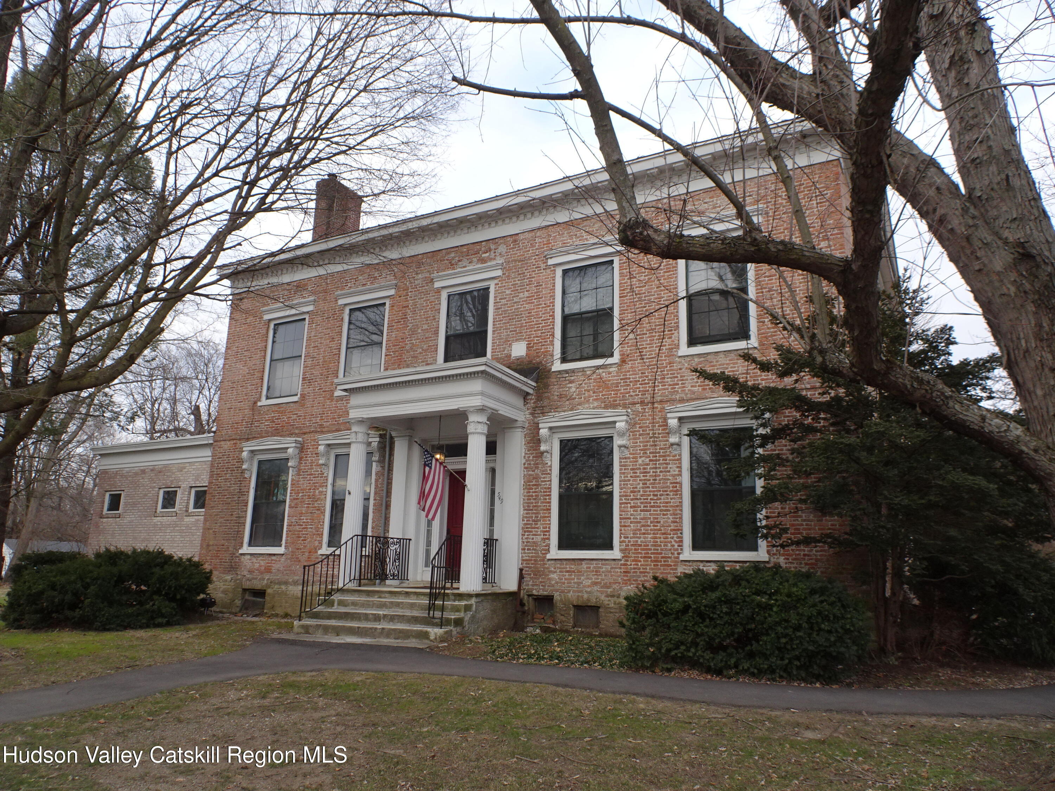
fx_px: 731
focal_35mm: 24
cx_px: 528
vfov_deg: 56.8
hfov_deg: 71.6
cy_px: 396
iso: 80
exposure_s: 1/160
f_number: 3.5
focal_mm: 4.1
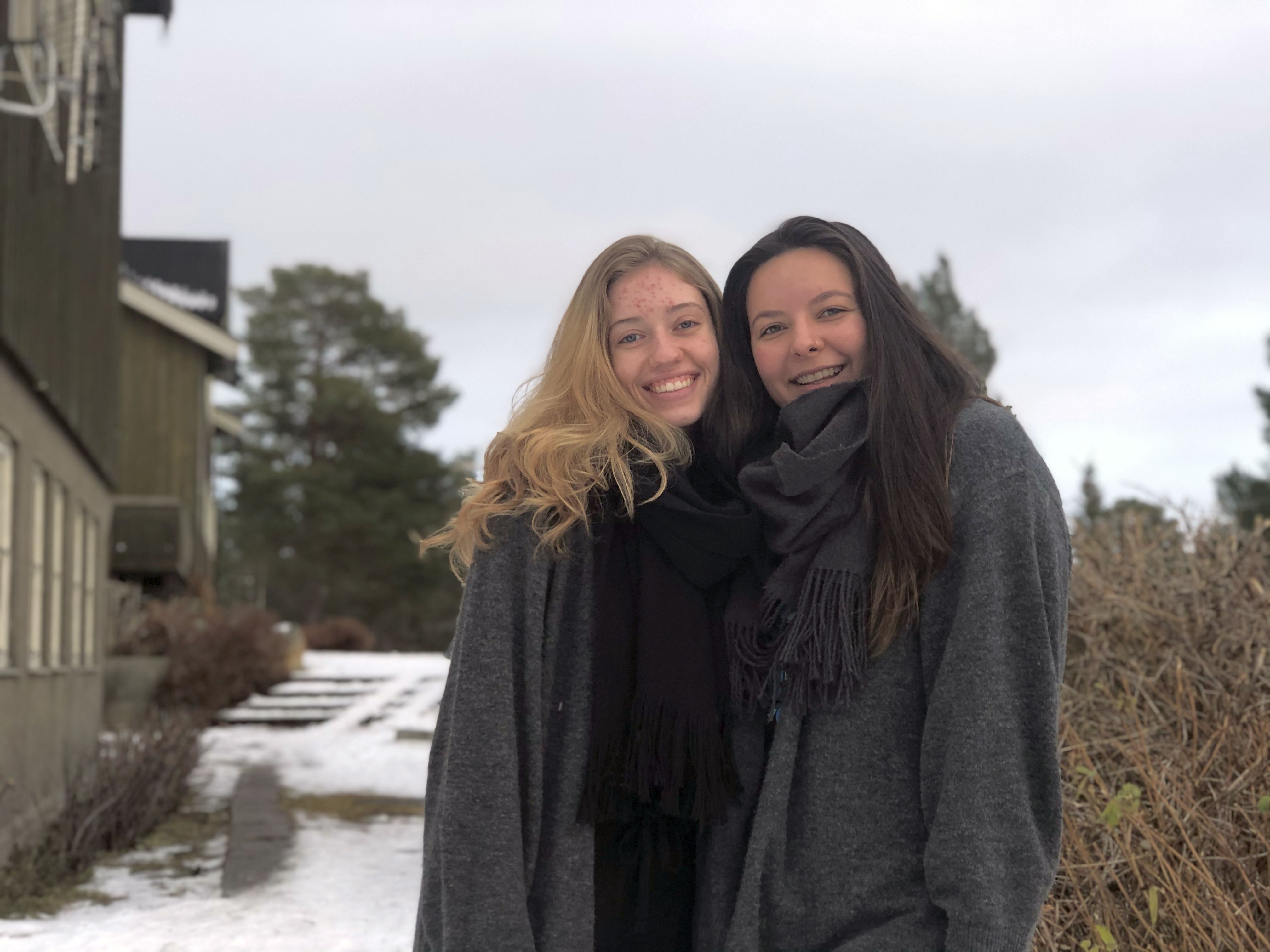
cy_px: 476
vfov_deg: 25.7
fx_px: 2091
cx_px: 635
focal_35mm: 57
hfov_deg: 33.8
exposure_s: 1/40
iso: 25
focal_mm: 6.6
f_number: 2.8
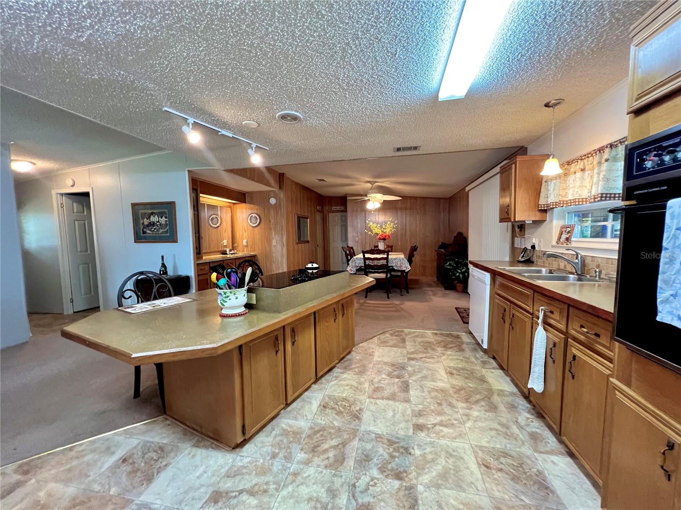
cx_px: 340
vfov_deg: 89.9
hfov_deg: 106.2
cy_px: 255
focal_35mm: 13
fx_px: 256
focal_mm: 1.57
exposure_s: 1/60
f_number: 1.8
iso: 500
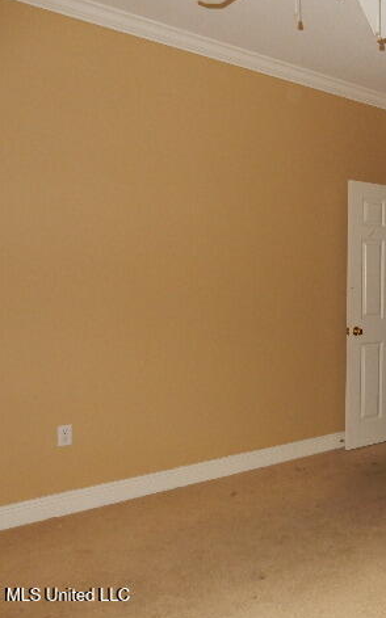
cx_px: 419
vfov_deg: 54.0
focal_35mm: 36
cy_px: 308
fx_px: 606
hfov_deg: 31.5
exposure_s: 1/30
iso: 320
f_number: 3.7
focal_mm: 4.5
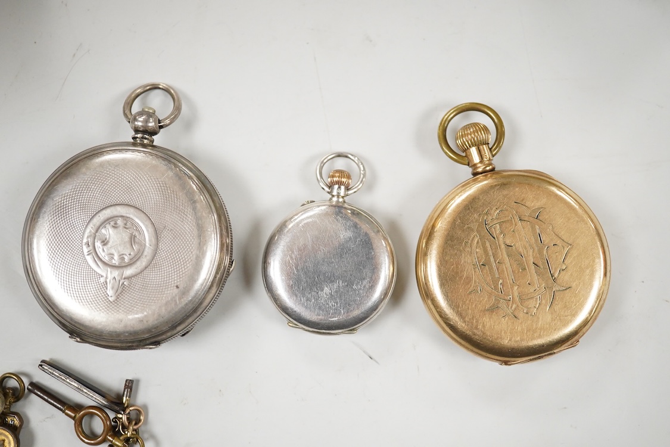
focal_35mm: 45
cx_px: 335
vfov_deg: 29.9
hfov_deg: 43.6
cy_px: 224
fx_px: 837
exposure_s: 1/400
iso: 2500
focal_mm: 30
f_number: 3.5
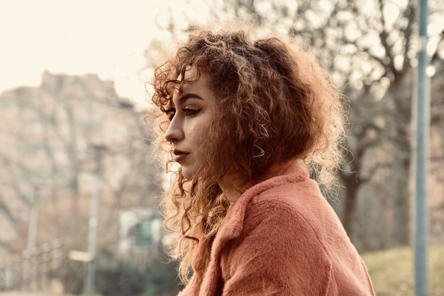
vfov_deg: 8.2
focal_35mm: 168
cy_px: 148
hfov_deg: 12.2
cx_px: 222
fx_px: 2072
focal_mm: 112
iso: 280
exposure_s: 1/60
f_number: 9
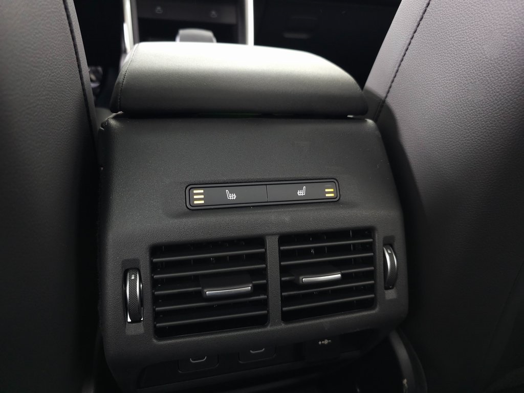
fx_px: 348
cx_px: 262
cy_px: 196
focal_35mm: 23
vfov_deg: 58.9
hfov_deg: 73.9
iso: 320
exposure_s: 1/24
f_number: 1.7
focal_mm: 6.3
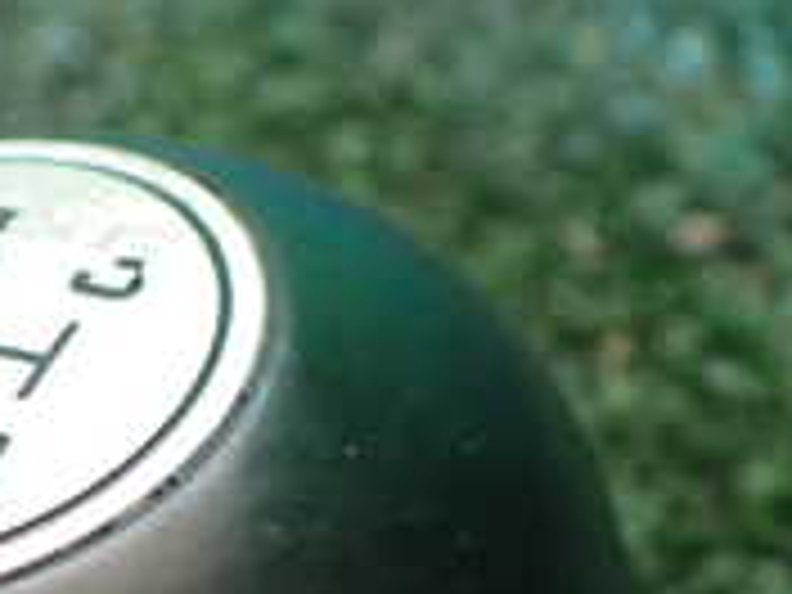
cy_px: 644
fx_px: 2334
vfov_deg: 14.2
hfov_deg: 18.7
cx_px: -36
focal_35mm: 102
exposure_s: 1/30
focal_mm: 5.4
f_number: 2.3
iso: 1000
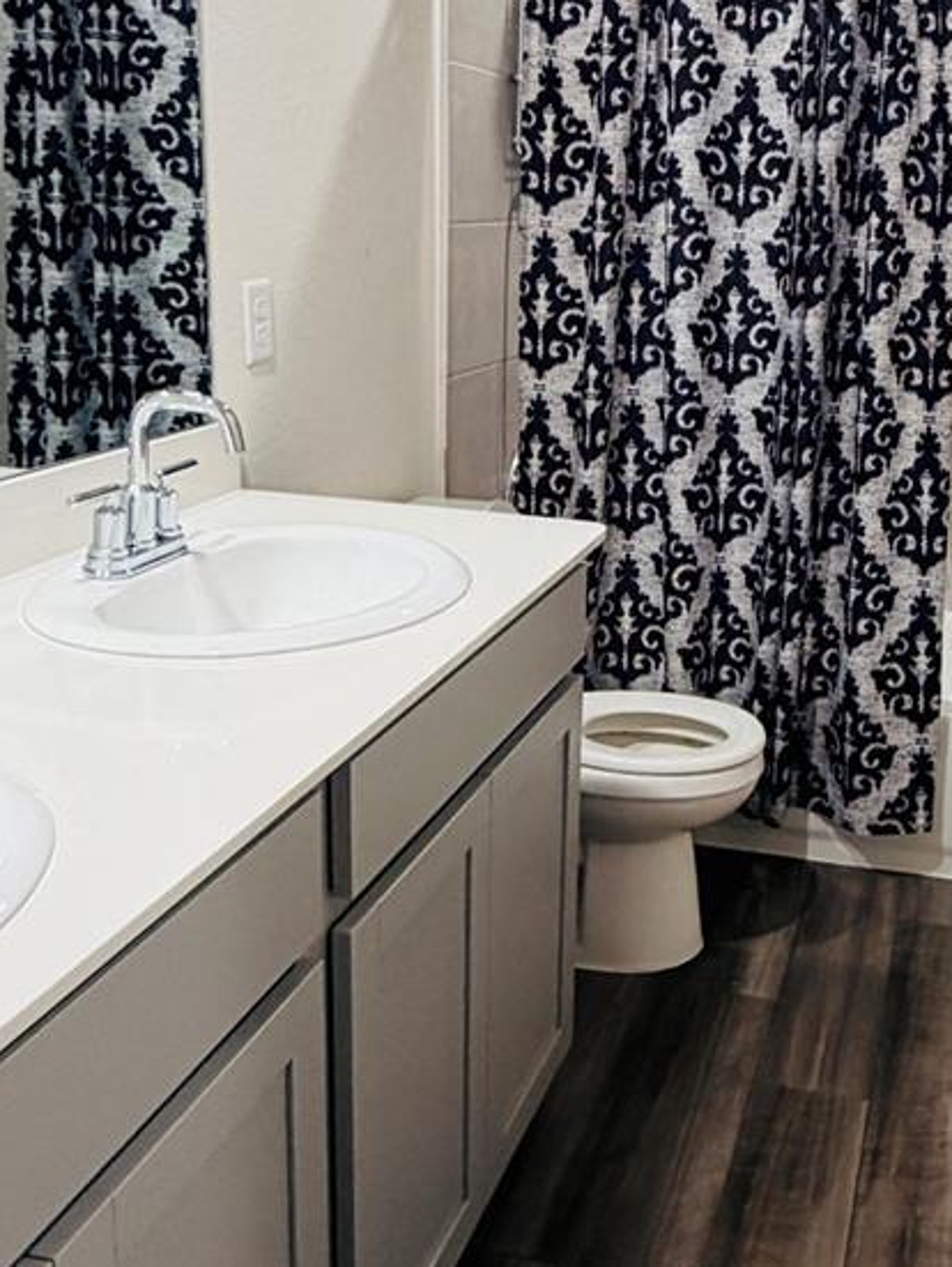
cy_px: 543
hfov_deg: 35.7
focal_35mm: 39
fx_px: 1428
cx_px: 752
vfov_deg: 47.7
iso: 200
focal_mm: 2.22
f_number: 2.2
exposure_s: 1/60
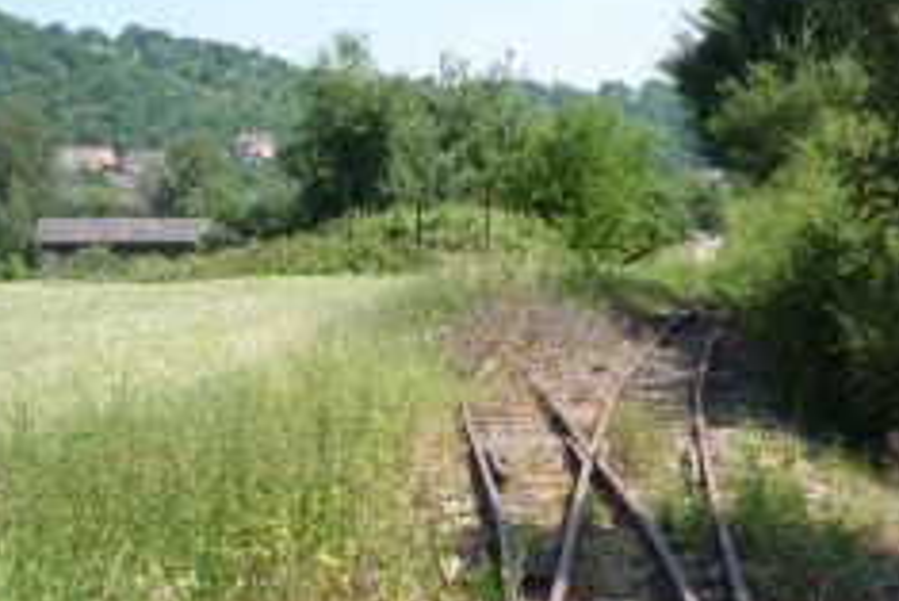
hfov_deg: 29.6
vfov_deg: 20.0
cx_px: 501
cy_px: 417
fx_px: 1699
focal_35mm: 68
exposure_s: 1/400
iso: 100
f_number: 4
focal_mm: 5.2
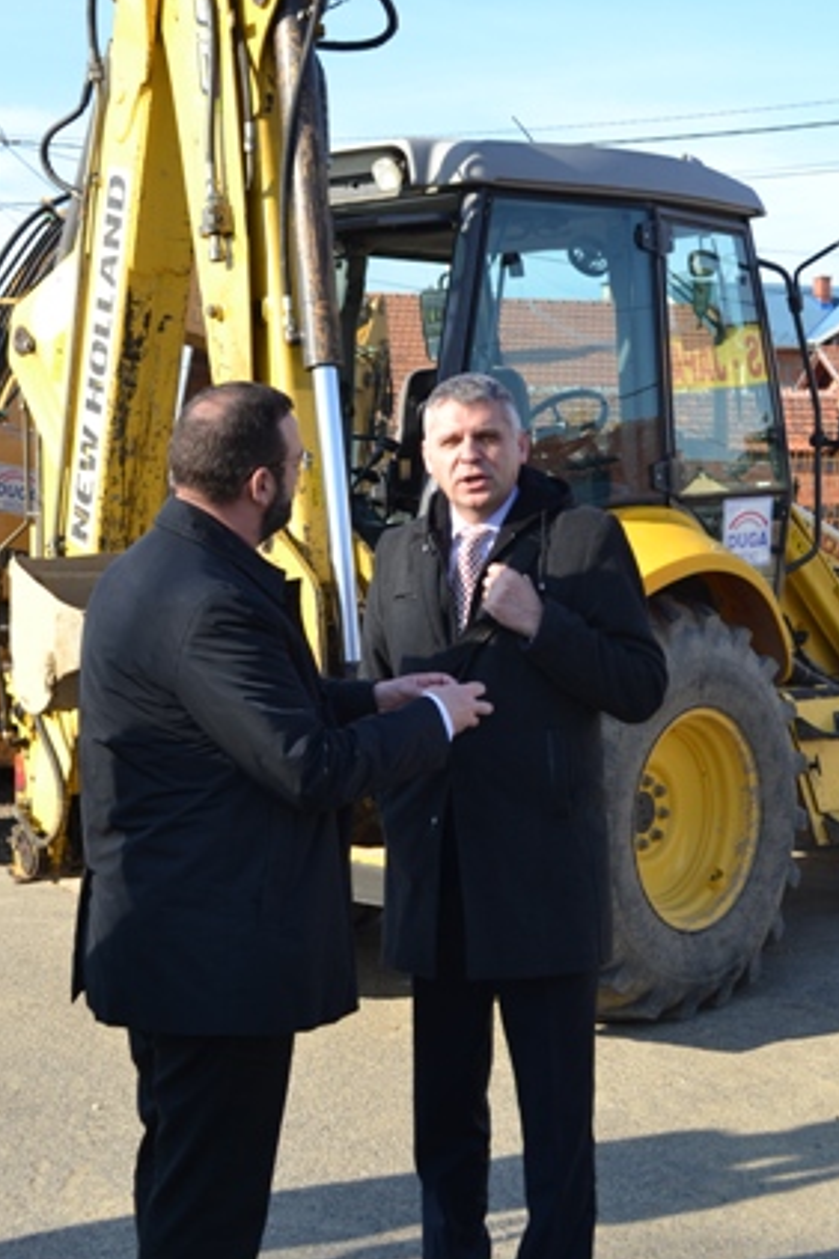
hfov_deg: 23.0
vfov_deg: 33.8
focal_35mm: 59
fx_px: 2062
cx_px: 439
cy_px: 506
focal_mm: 26
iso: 100
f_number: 6.3
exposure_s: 1/160
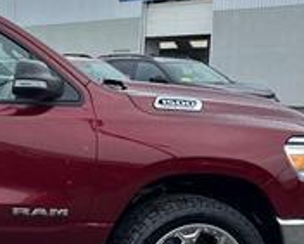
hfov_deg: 19.2
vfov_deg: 18.0
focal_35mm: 85
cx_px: -174
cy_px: 183
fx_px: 765
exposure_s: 1/2353
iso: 80
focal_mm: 6.86
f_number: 1.78
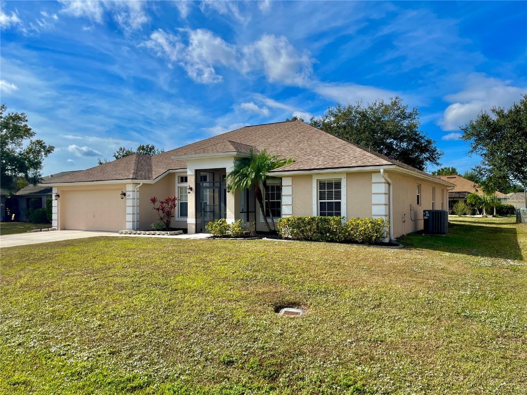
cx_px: 264
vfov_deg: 53.1
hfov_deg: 67.3
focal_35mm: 26
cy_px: 198
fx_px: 396
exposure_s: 1/5319
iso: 50
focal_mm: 5.1
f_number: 1.6
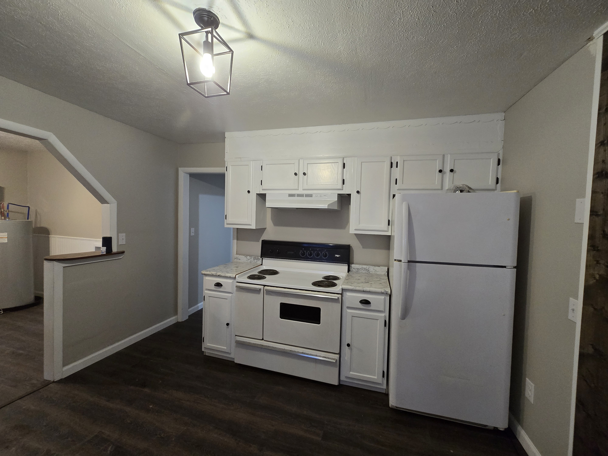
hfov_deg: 106.2
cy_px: 228
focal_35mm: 13
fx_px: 228
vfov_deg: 89.9
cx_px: 304
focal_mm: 2.2
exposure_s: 1/60
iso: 400
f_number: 2.2
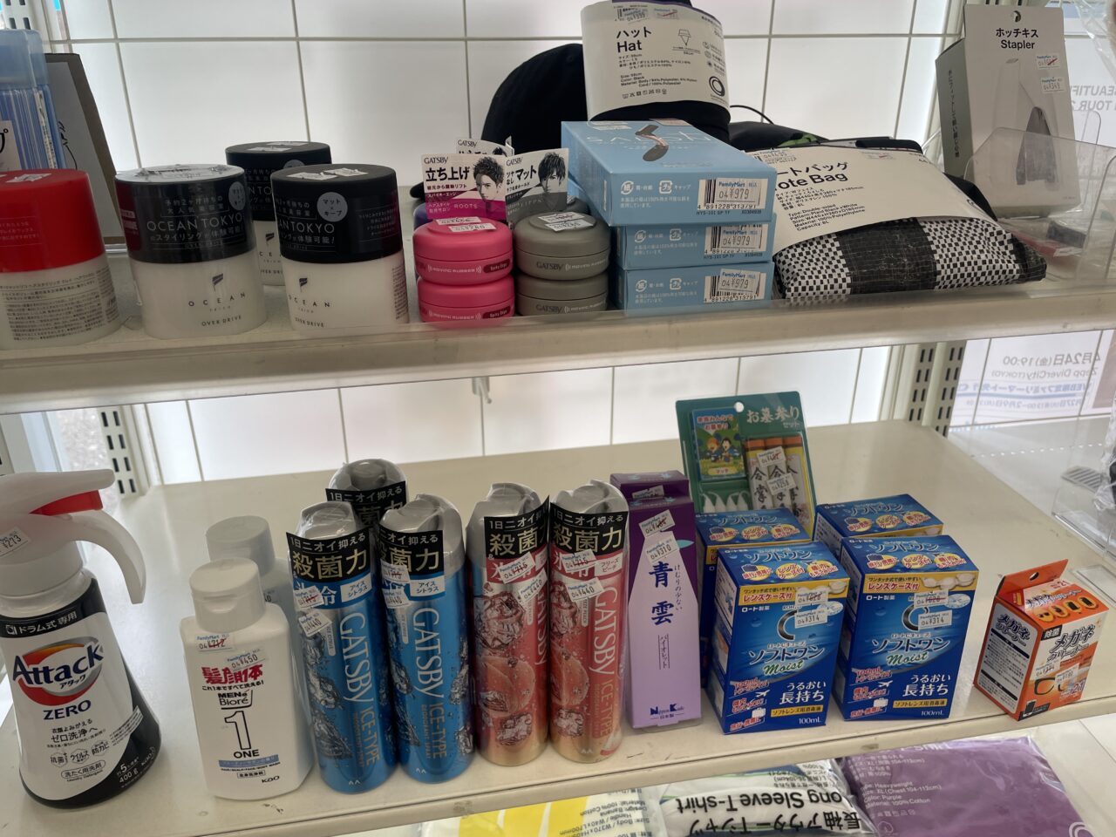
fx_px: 838
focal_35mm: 26
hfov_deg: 67.3
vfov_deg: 53.1
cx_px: 558
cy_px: 418
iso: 32
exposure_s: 1/126
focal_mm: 4.2
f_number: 1.6
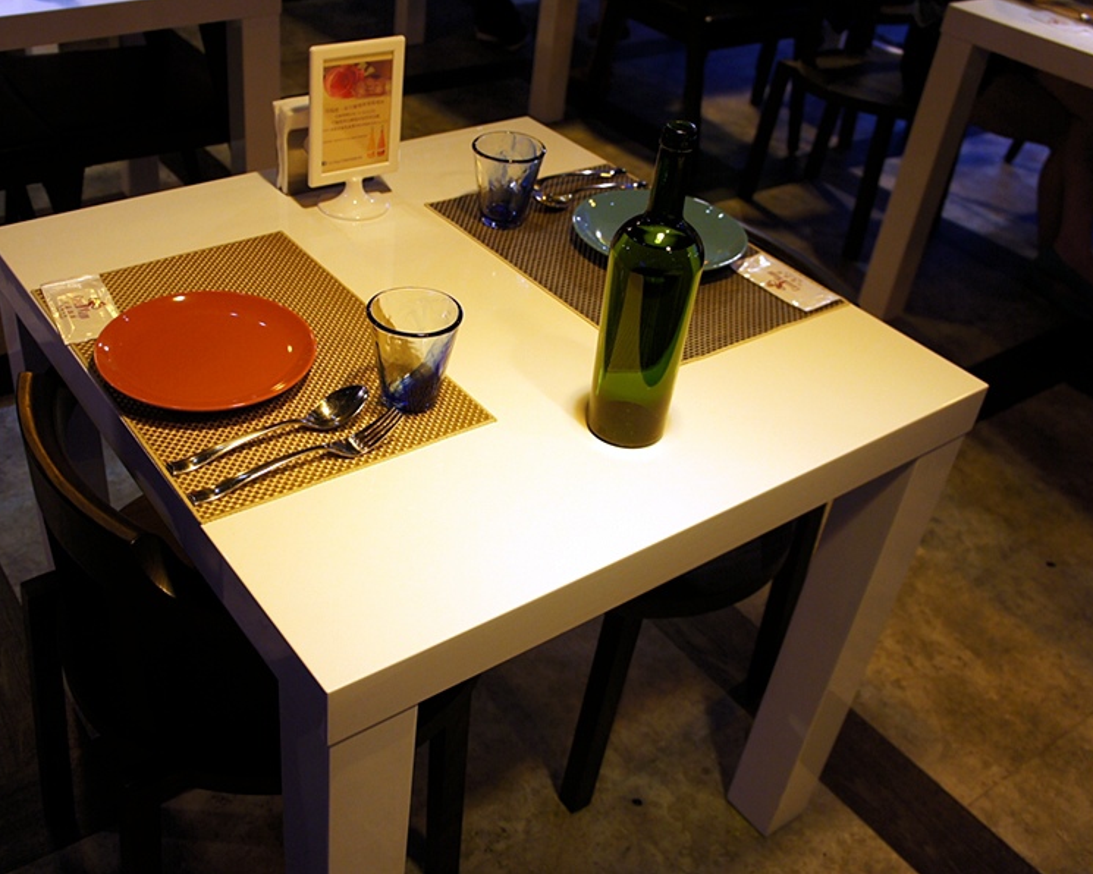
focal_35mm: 34
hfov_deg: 52.6
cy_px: 436
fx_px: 1100
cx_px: 449
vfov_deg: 43.4
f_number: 4
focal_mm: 20
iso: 500
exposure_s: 1/30
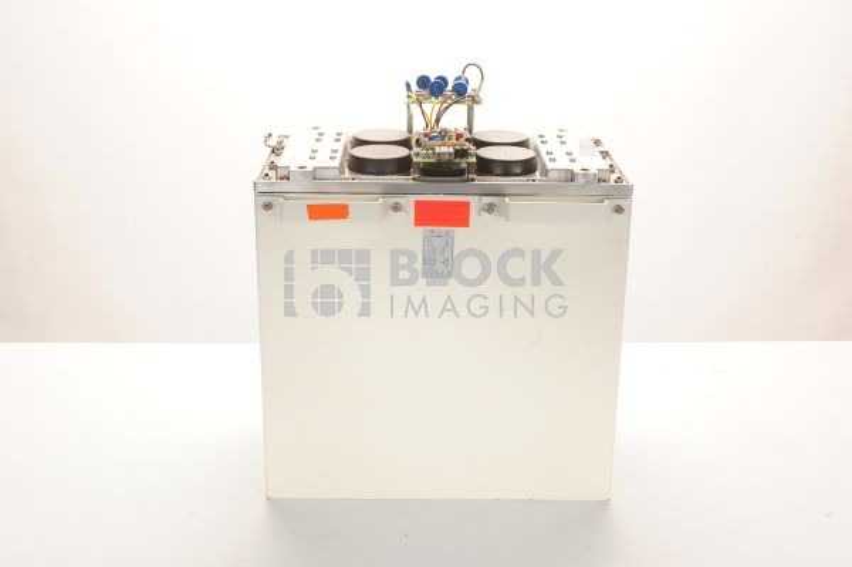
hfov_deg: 39.6
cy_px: 284
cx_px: 426
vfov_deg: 26.9
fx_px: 1182
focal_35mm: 50
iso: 320
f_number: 13
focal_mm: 50
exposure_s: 1/160
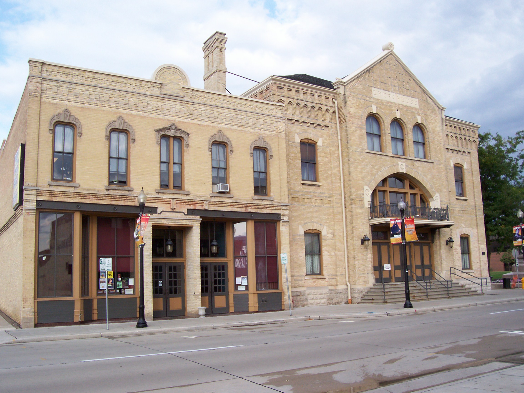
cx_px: 262
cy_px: 196
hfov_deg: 54.0
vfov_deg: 41.8
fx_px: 515
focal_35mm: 34
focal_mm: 5.6
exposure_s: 1/229
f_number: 5.1
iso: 80
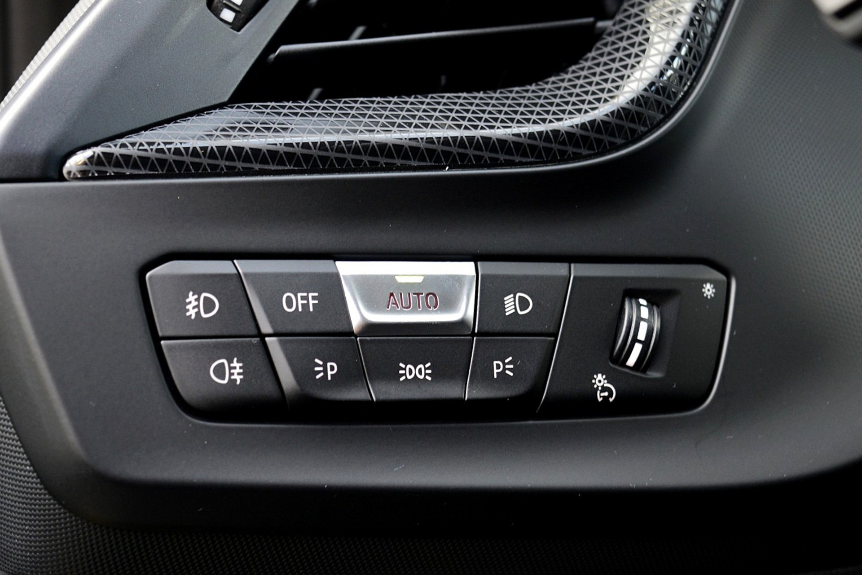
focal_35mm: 69
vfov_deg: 19.7
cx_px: 431
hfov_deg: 29.2
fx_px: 1652
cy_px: 288
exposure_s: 1/40
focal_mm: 46
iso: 800
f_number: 5
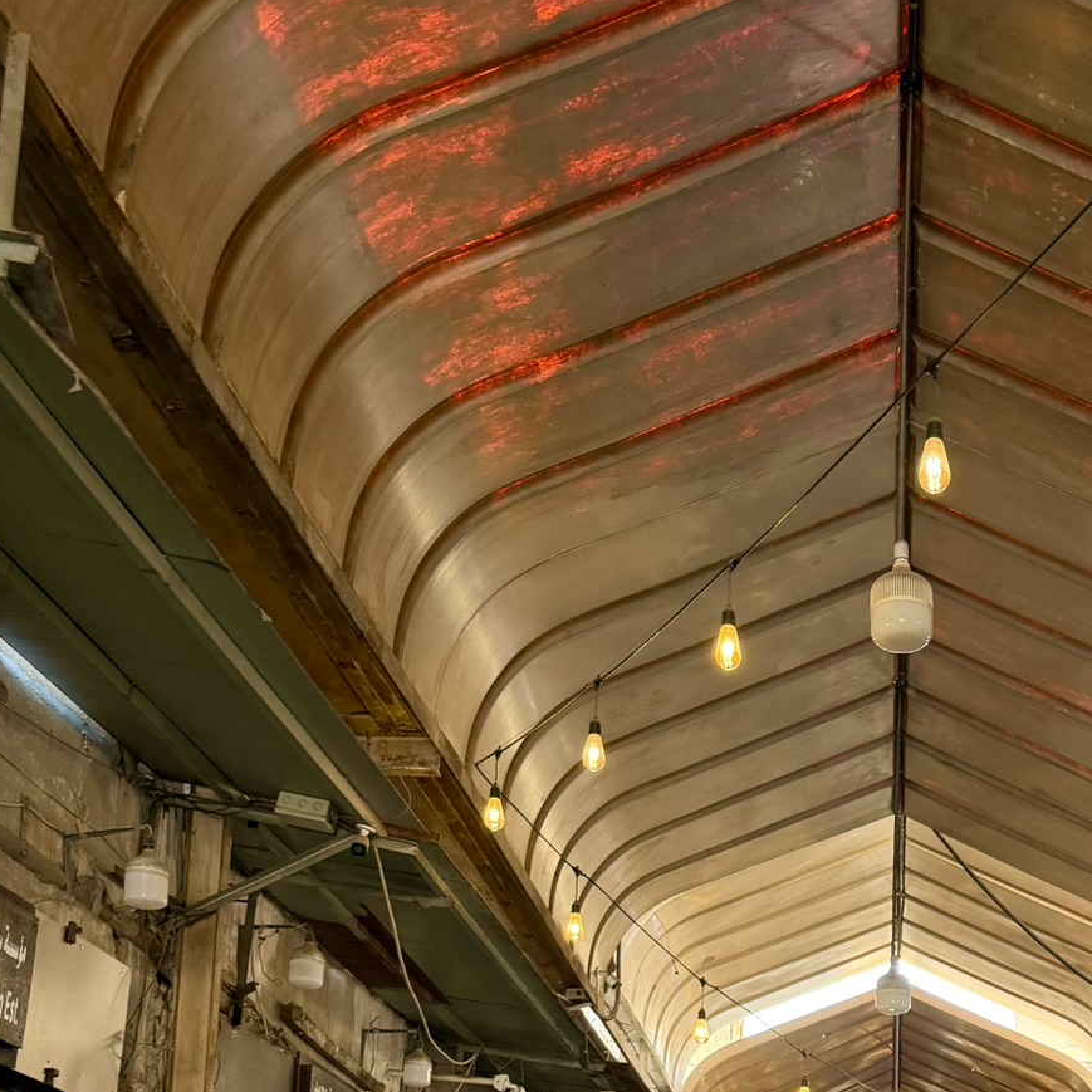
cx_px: 931
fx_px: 1785
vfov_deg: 30.3
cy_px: 1211
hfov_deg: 32.7
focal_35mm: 50
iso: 200
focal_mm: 6.76
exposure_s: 1/120
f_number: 1.78
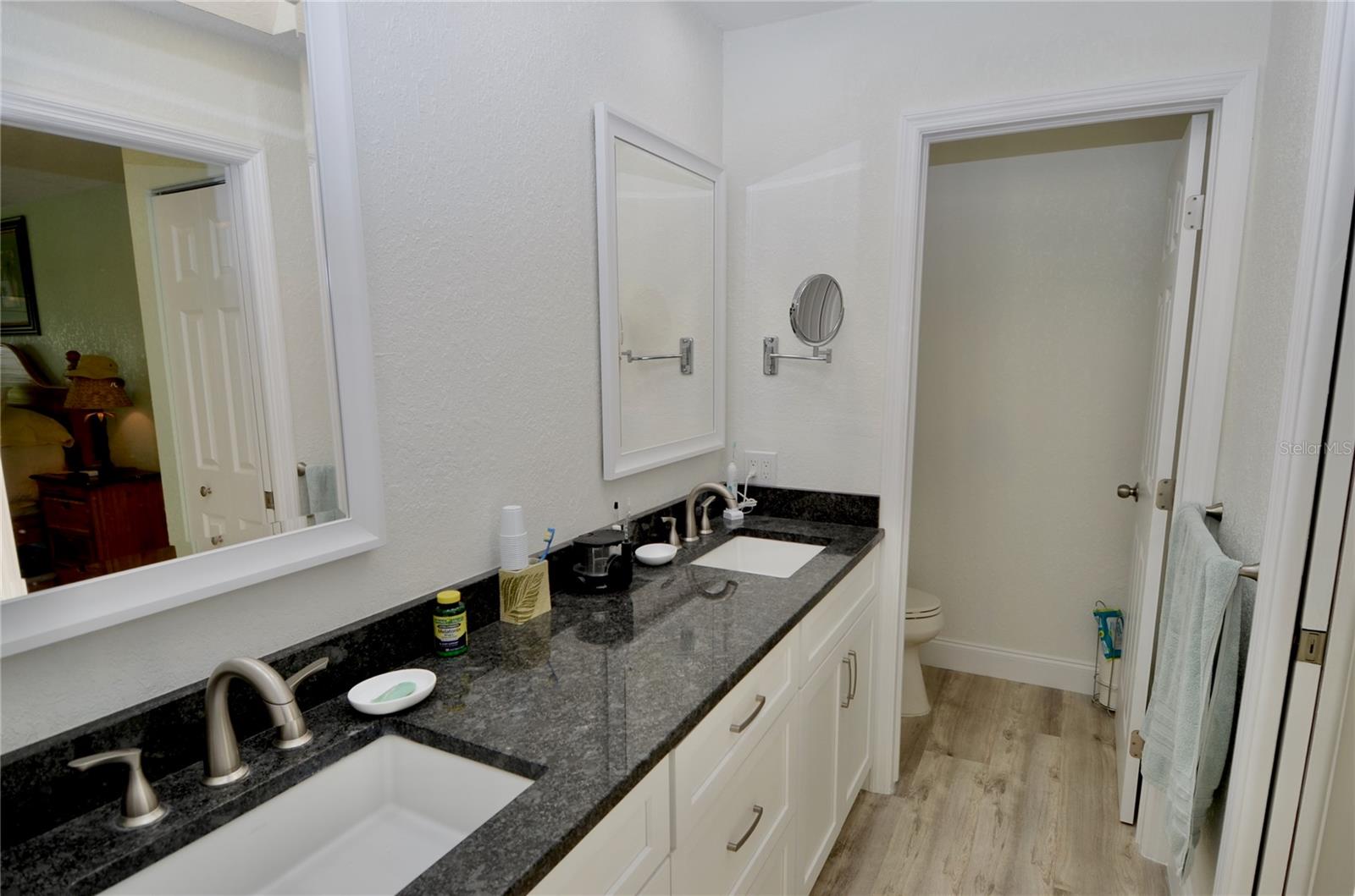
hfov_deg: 90.1
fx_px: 676
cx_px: 678
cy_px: 448
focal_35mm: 18
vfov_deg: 67.1
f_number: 5.6
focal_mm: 12
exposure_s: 1/125
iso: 140
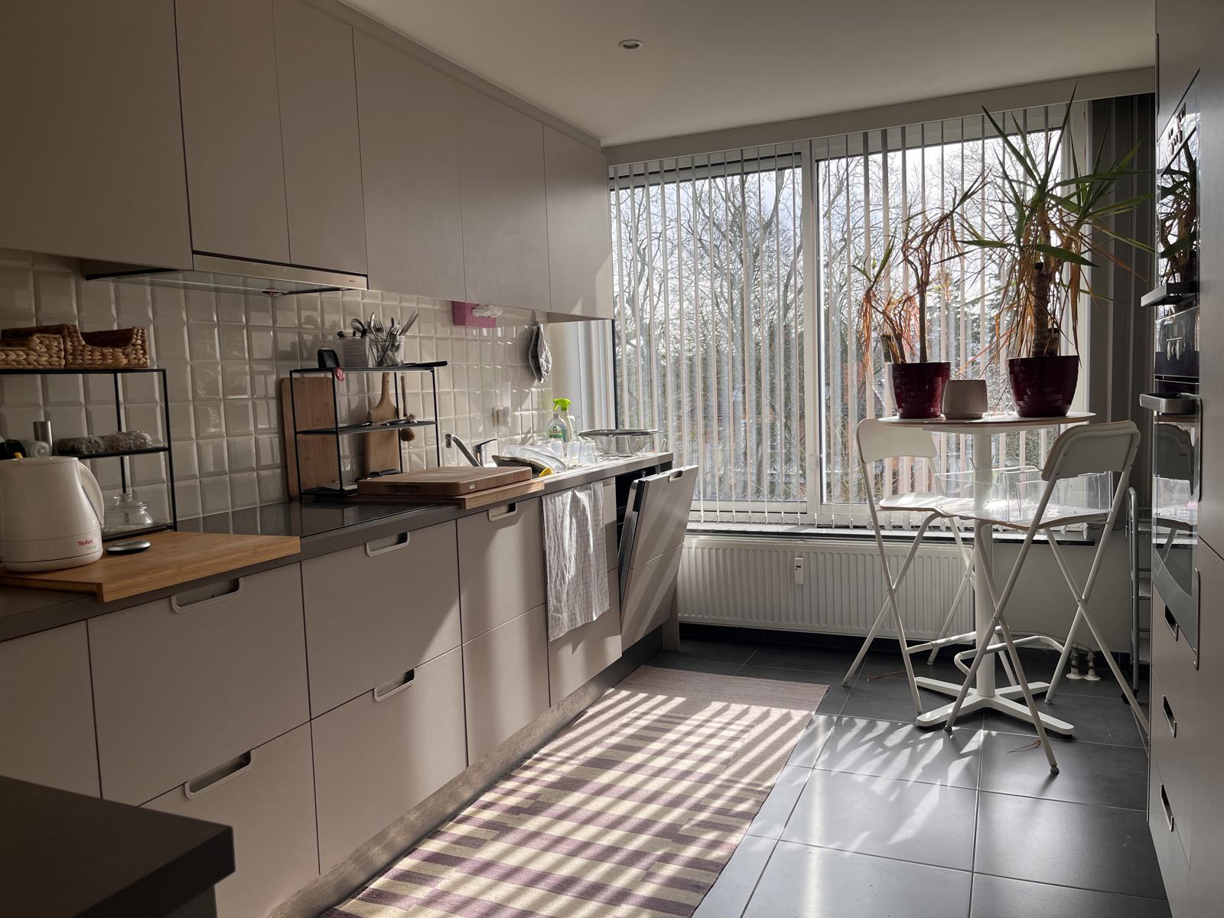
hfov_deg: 67.3
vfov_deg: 53.1
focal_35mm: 26
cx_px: 612
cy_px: 459
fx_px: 919
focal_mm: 5.1
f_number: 1.6
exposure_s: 1/577
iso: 50
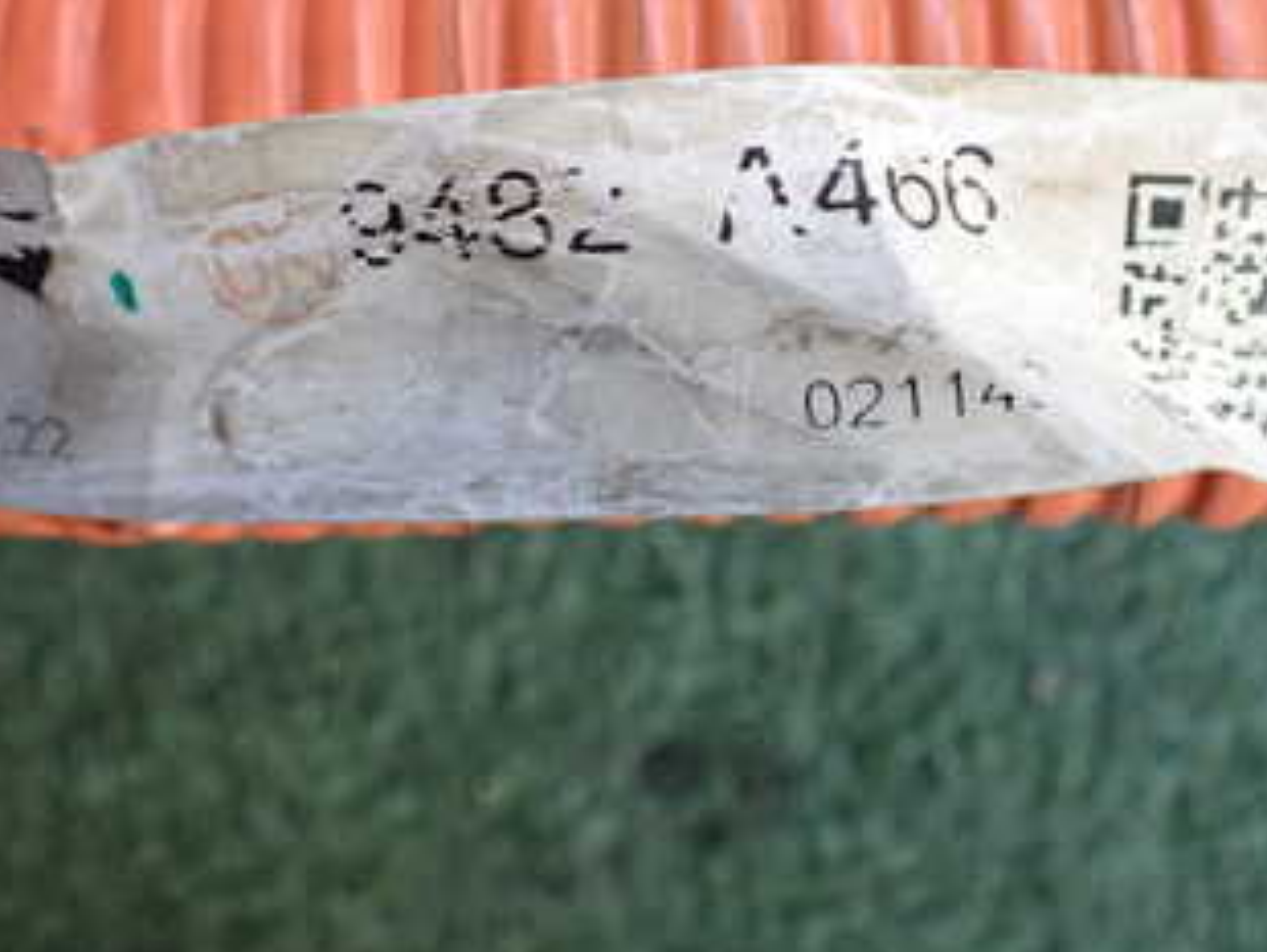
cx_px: 748
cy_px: 257
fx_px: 2125
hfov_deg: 33.1
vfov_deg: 25.0
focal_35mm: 58
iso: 200
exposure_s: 1/125
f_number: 2.3
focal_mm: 5.4
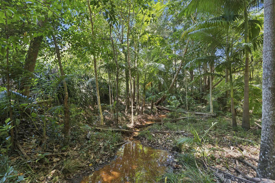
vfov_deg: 72.0
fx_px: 126
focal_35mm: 16
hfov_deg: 95.0
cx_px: 138
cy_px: 92
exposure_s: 1/40
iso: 800
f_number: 7.1
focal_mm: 16.5
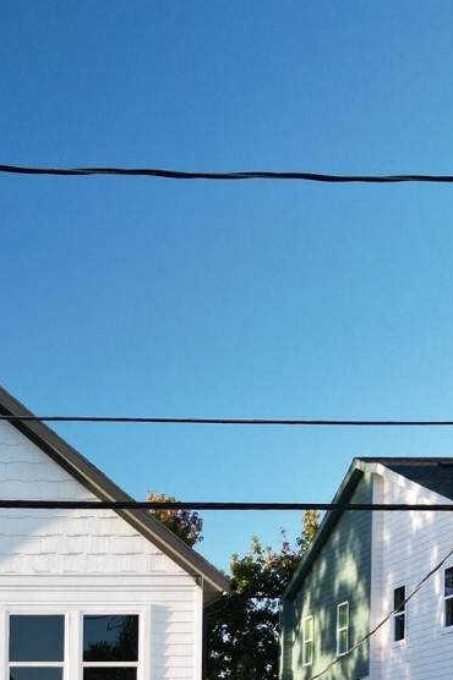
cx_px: -119
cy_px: 786
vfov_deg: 26.5
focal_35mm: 69
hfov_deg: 18.5
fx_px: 1304
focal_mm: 6.72
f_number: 1.7
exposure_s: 1/320
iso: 130
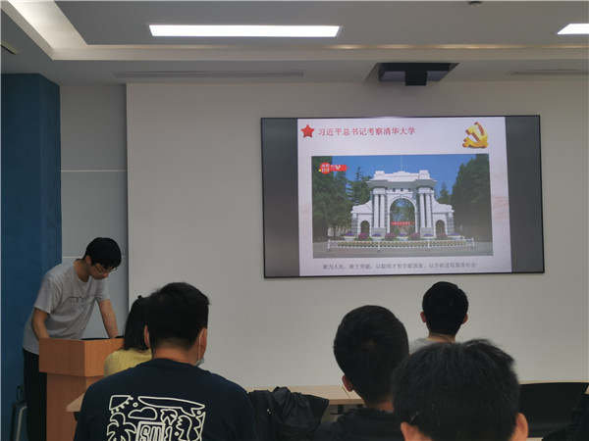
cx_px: 294
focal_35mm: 54
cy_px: 220
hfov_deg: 35.5
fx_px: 919
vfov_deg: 27.0
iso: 64
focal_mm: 5.58
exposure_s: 1/100
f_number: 1.8
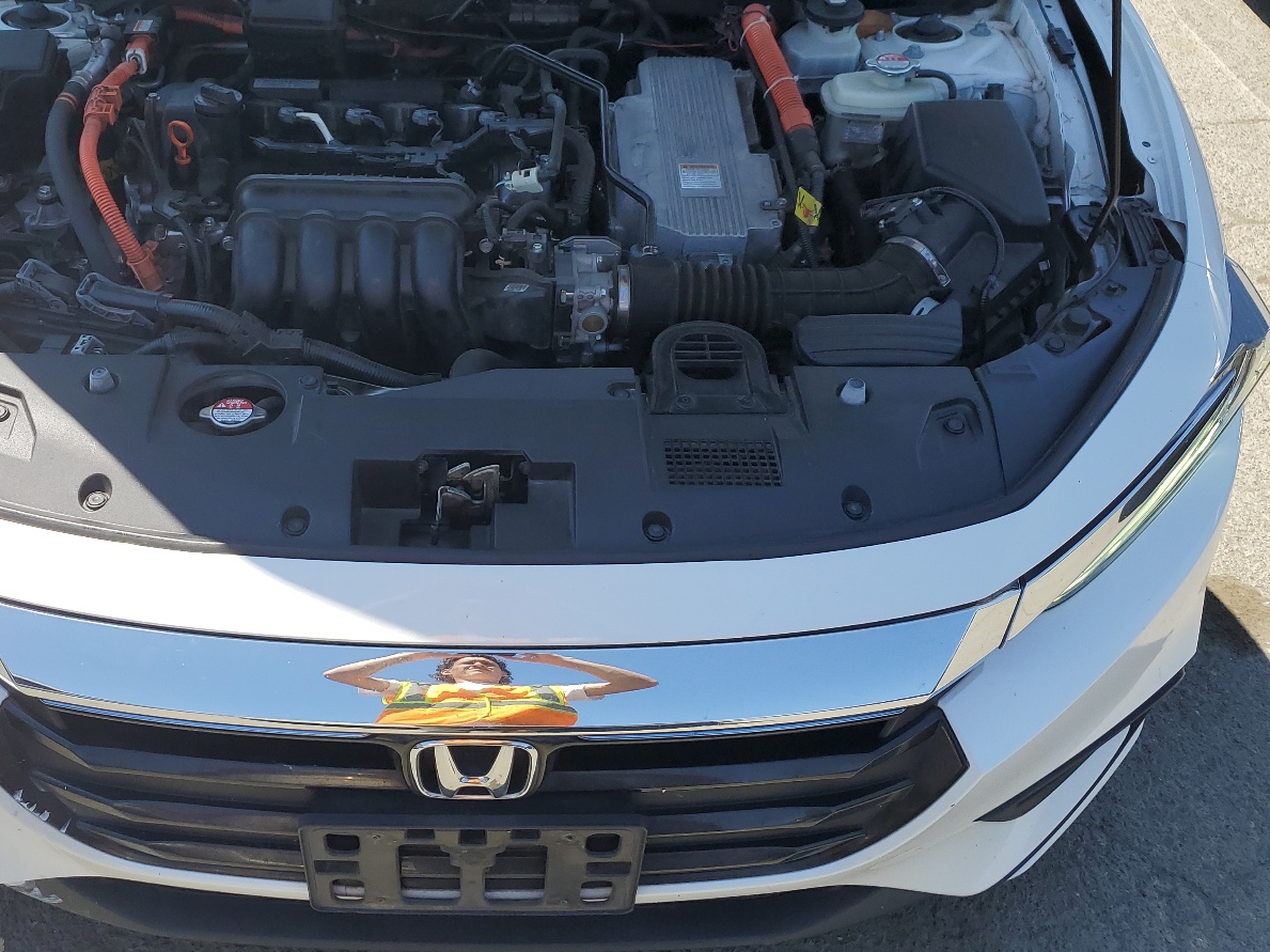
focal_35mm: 35
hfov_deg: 52.1
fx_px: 1284
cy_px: 443
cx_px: 475
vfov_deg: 40.7
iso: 50
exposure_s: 1/1667
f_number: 1.5
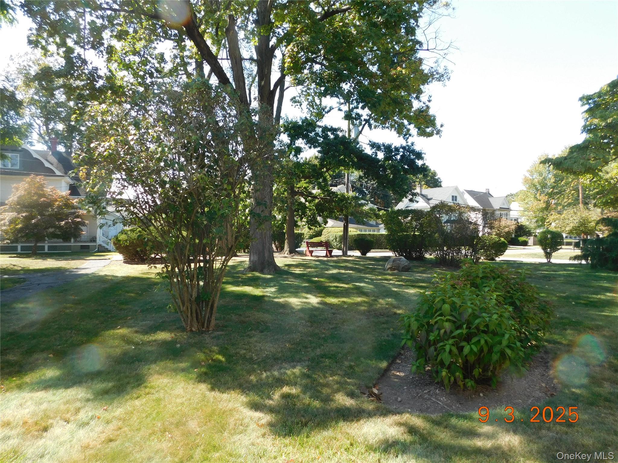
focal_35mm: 23
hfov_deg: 73.9
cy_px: 232
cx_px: 309
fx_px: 411
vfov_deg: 58.9
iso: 125
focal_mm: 4
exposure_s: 1/400
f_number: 3
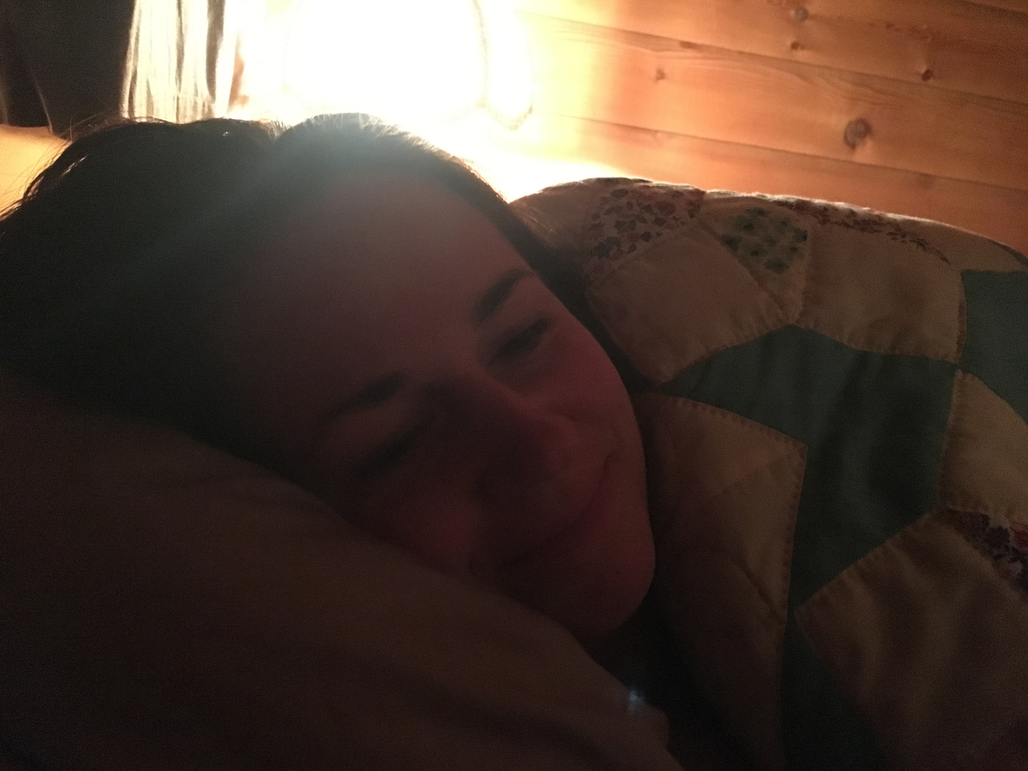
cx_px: 514
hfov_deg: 61.7
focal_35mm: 29
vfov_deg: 48.2
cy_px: 386
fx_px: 861
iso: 2000
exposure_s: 1/15
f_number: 2.2
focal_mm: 4.15
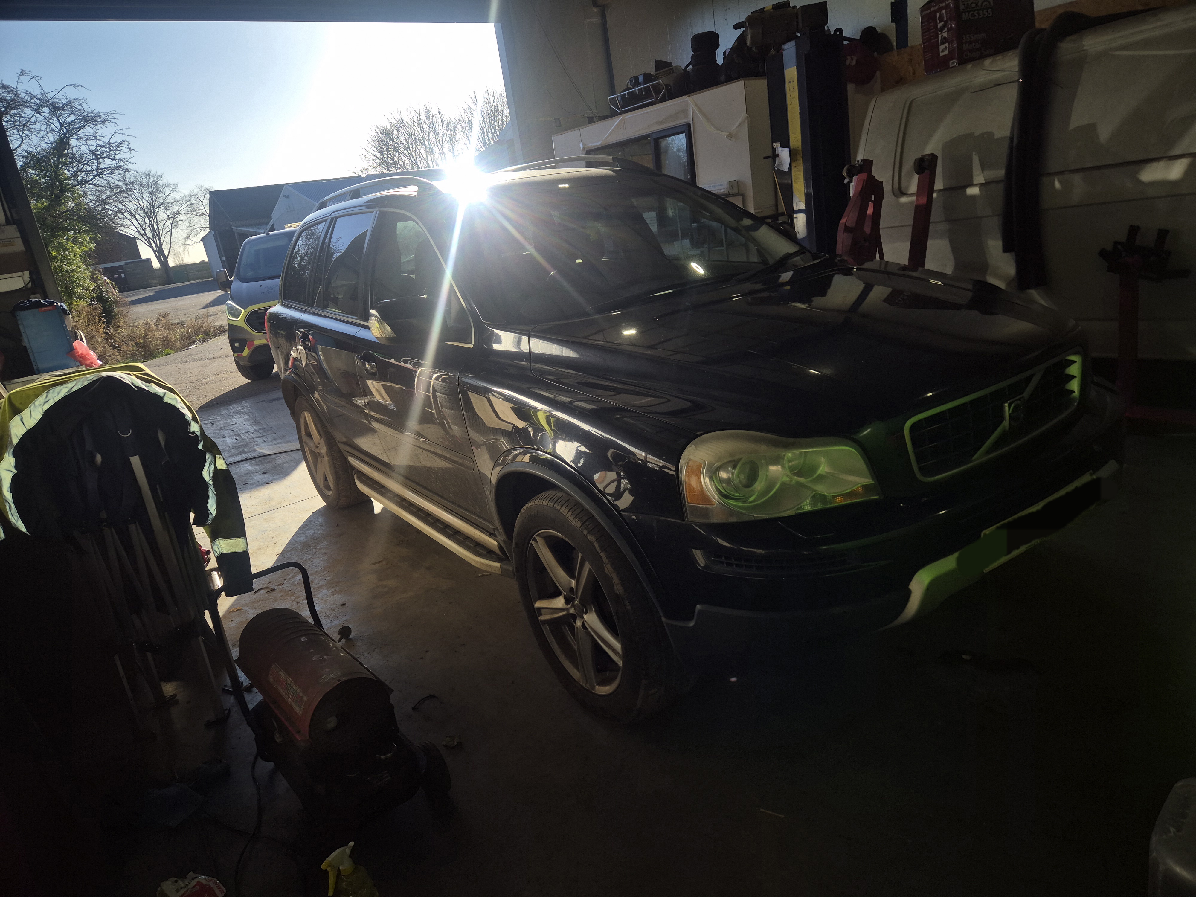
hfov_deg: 73.9
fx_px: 795
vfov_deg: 58.9
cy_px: 448
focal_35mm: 23
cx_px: 598
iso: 25
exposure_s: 1/769
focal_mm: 5.4
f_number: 1.8
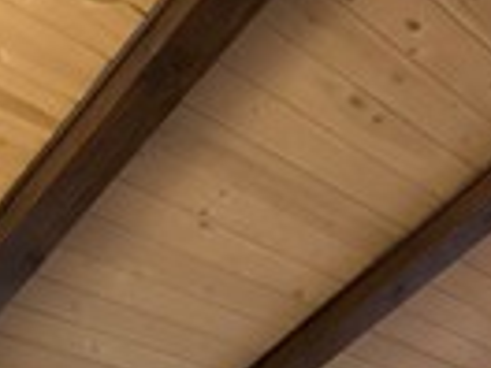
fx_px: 965
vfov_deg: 19.2
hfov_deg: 26.6
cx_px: 517
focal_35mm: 68
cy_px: 539
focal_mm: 2.22
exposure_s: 1/60
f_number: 2.2
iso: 400
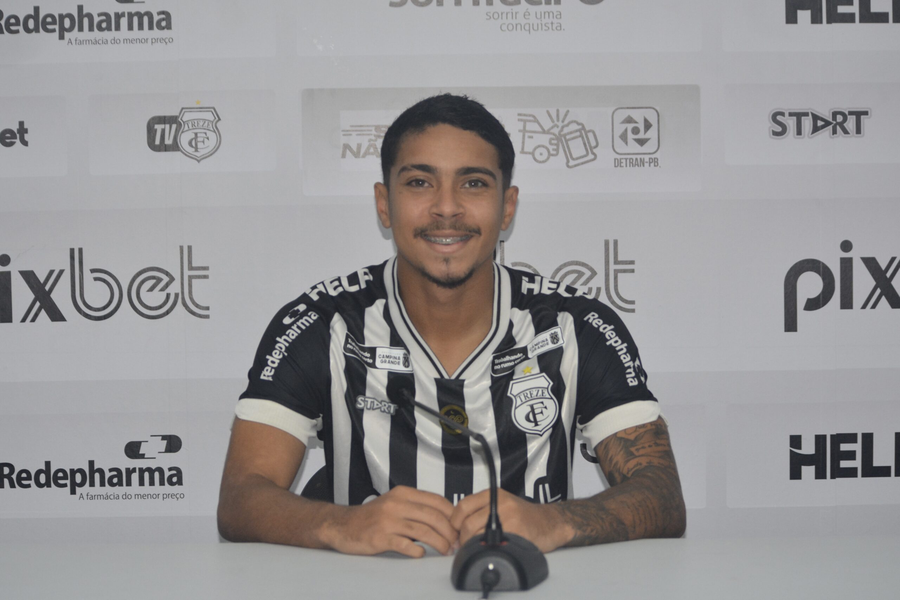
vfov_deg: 16.6
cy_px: 300
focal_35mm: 82
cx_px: 450
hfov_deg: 24.6
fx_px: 2062
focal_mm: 55
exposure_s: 1/125
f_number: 4
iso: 800
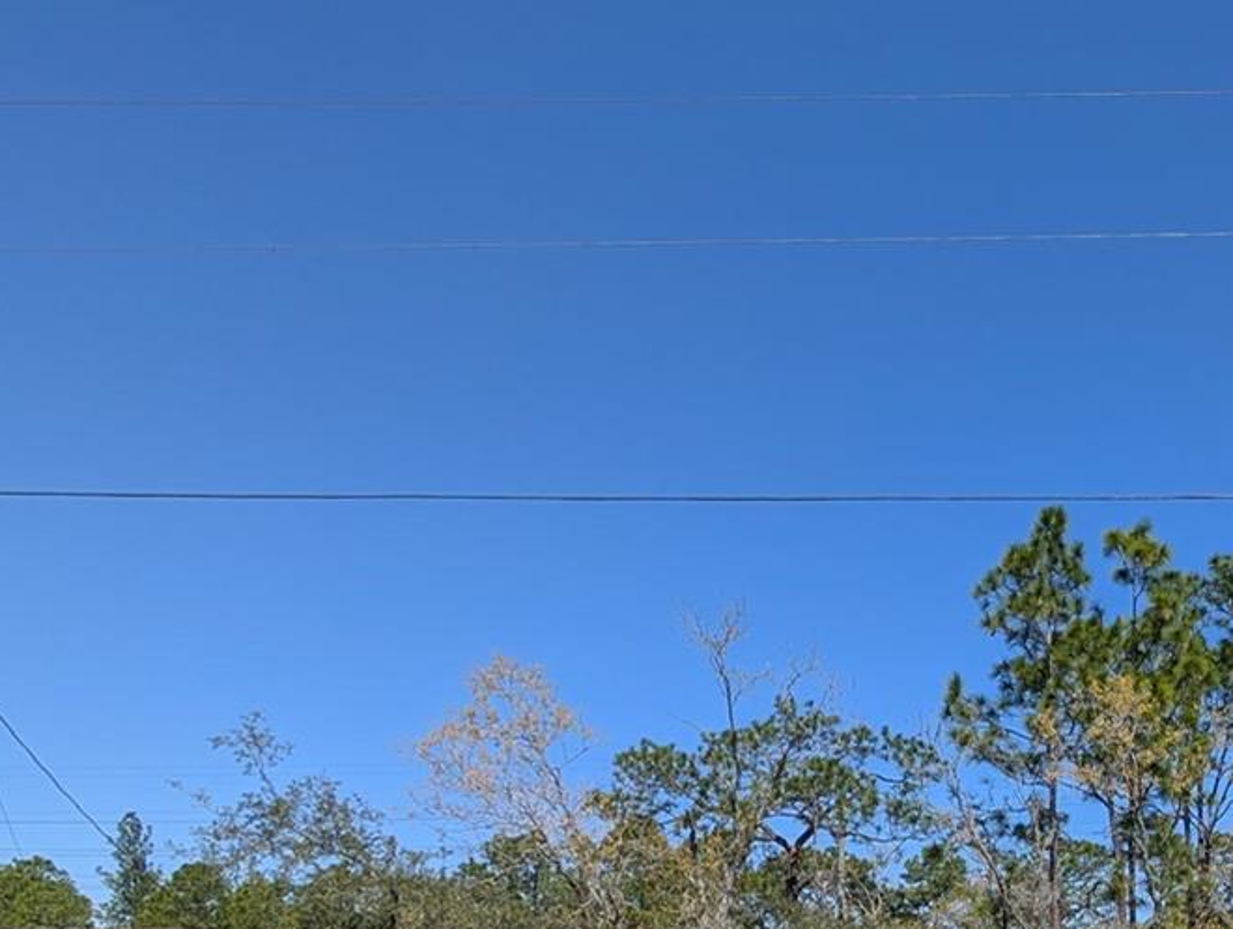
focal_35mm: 29
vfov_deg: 40.1
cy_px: 1000
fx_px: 1034
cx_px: 1095
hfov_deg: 54.2
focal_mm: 2.02
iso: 51
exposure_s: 1/2439
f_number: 1.7
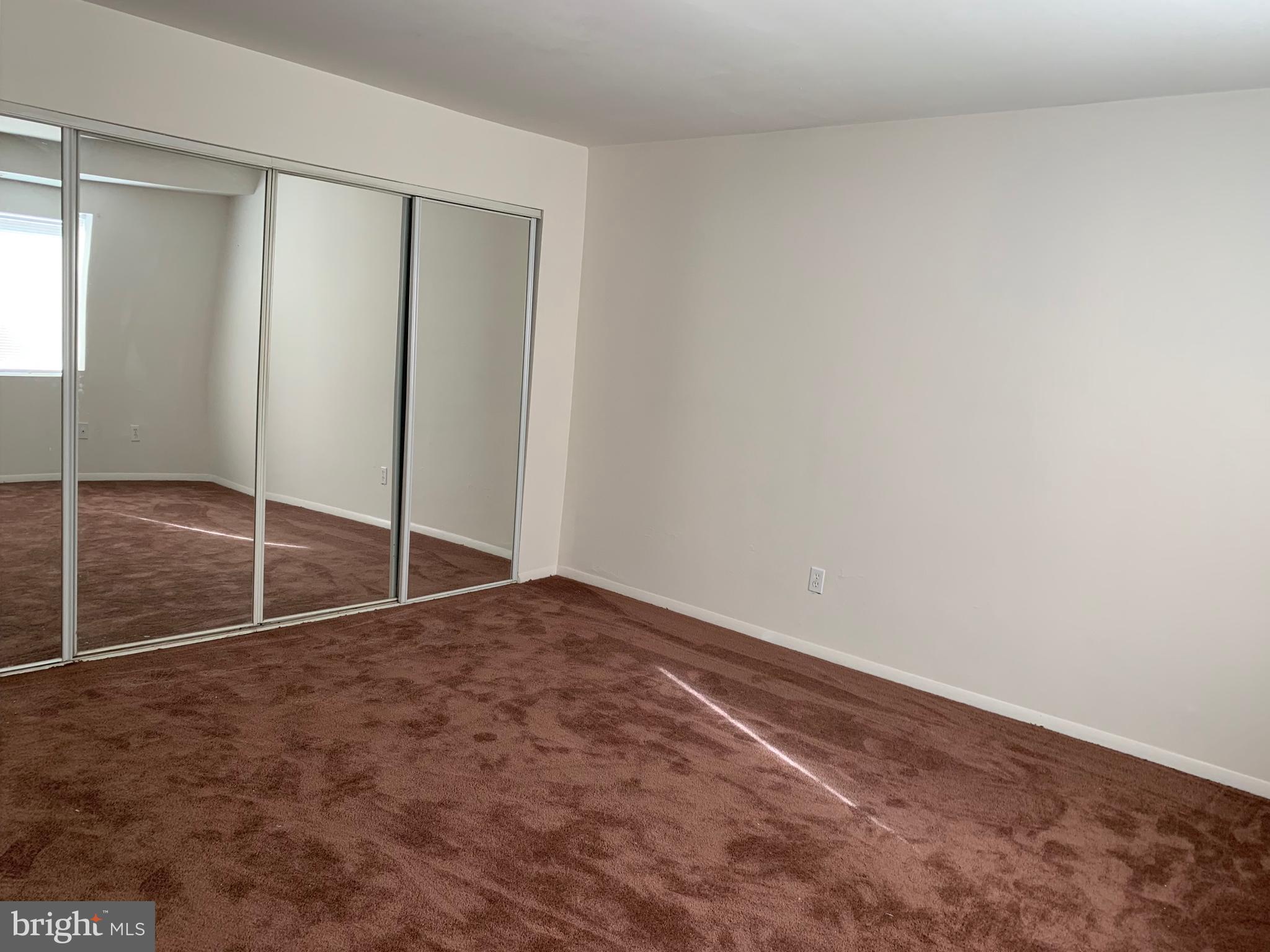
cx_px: 635
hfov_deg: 67.3
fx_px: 954
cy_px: 476
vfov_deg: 53.1
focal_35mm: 26
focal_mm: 4.25
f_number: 1.8
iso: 100
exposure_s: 1/93
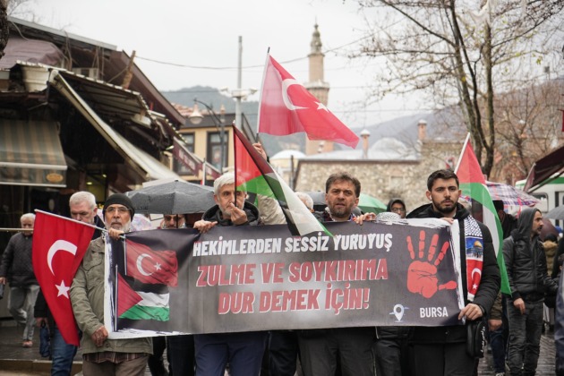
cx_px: 282
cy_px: 188
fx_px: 1097
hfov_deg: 28.8
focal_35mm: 70
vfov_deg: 19.5
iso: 250
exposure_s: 1/200
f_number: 4
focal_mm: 70
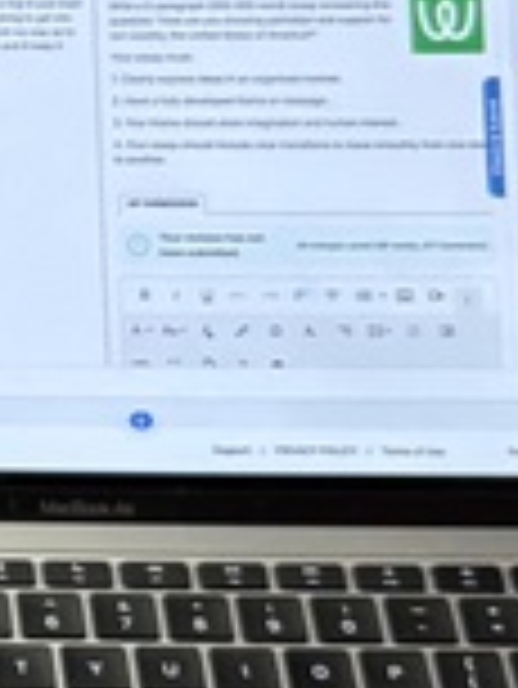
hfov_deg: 7.9
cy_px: -135
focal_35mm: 174
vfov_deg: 11.1
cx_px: -766
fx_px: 3467
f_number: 1.6
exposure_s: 1/43
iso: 200
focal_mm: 5.96
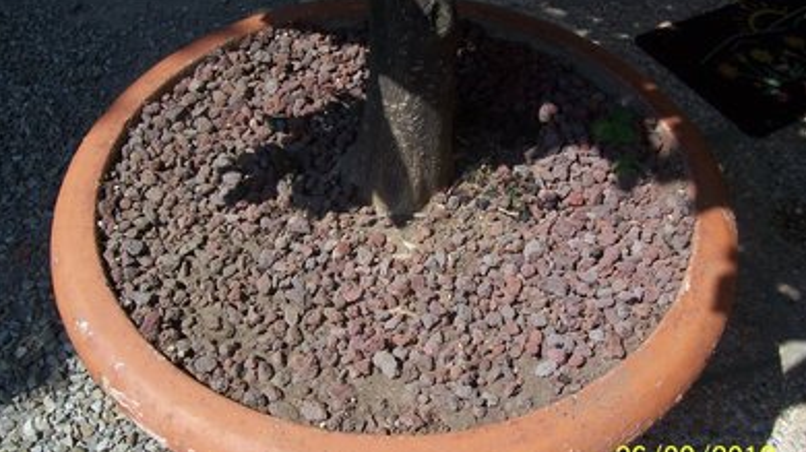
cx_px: 407
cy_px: 231
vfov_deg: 31.2
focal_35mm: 38
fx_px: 812
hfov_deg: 52.8
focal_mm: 5.6
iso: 80
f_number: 5.6
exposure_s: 1/500
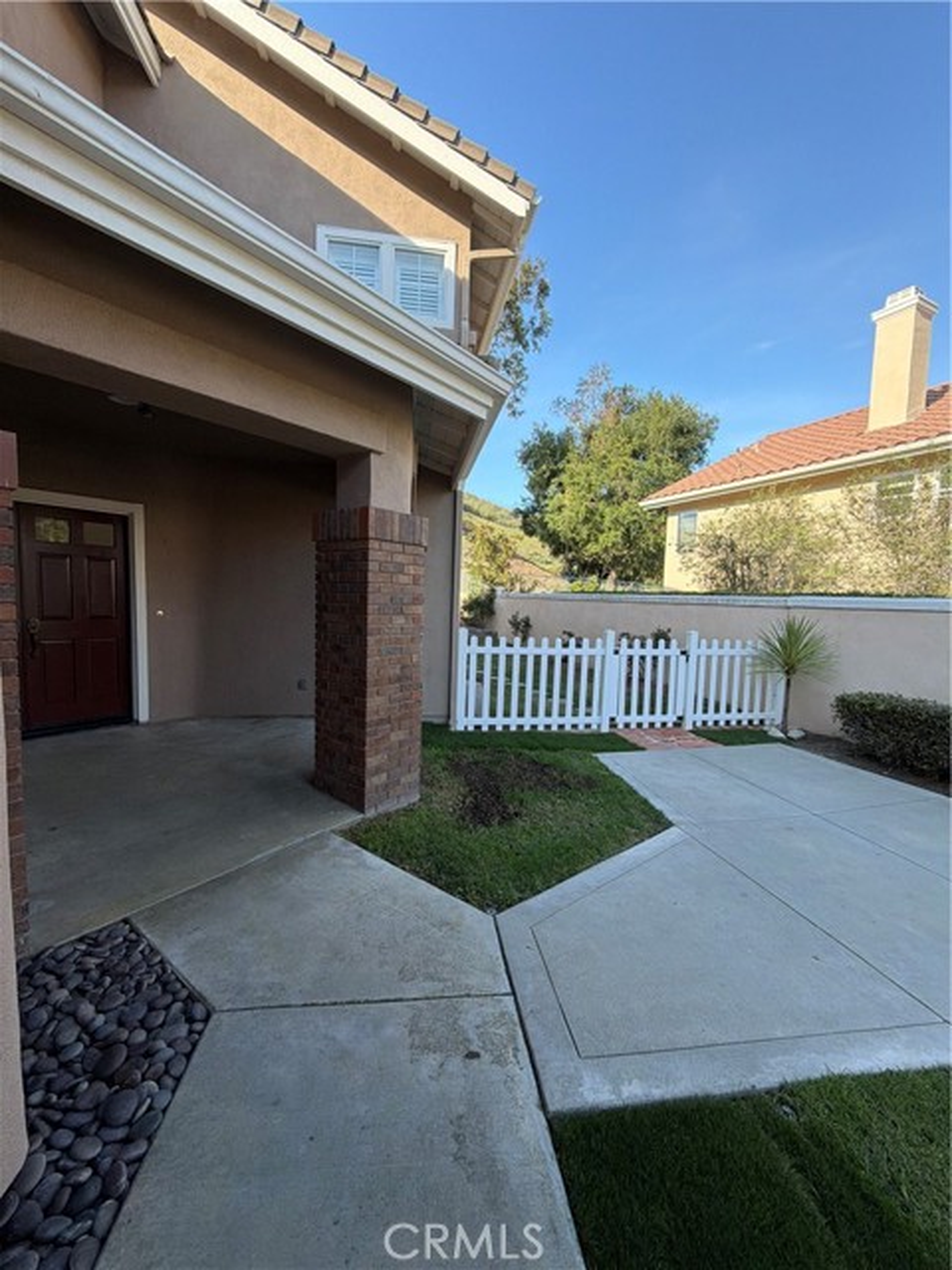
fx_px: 513
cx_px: 476
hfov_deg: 85.7
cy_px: 635
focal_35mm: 14
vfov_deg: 102.1
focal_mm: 2.22
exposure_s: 1/388
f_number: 2.2
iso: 50
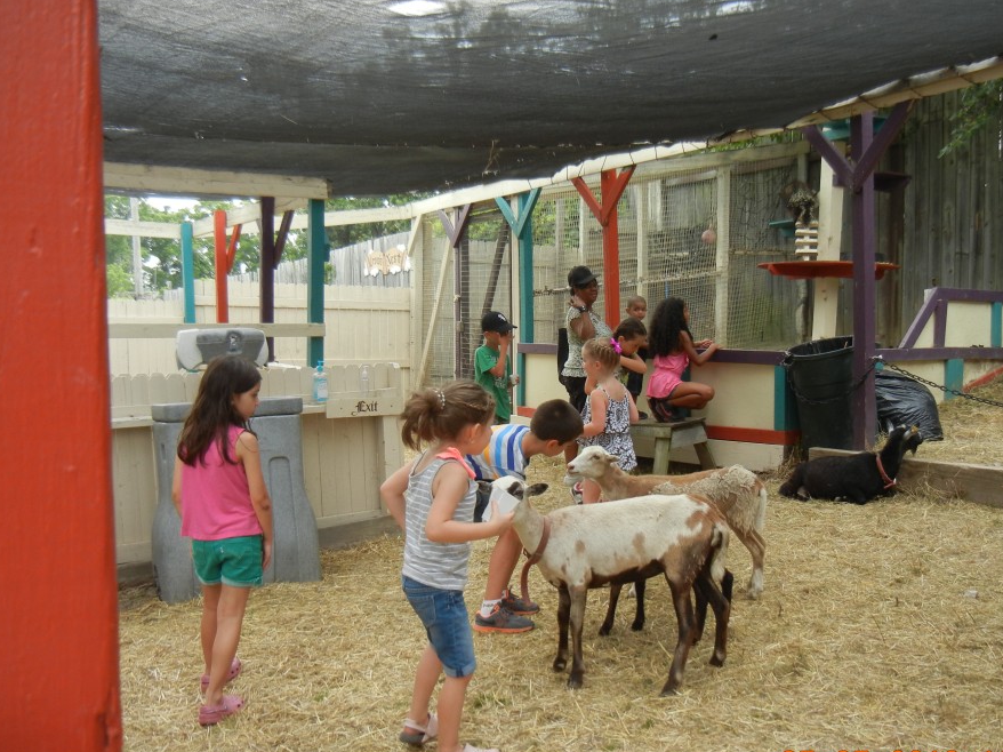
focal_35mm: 35
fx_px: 1014
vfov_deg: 40.6
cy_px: 417
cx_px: 555
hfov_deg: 52.5
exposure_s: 1/168
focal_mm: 5.4
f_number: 3.5
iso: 160
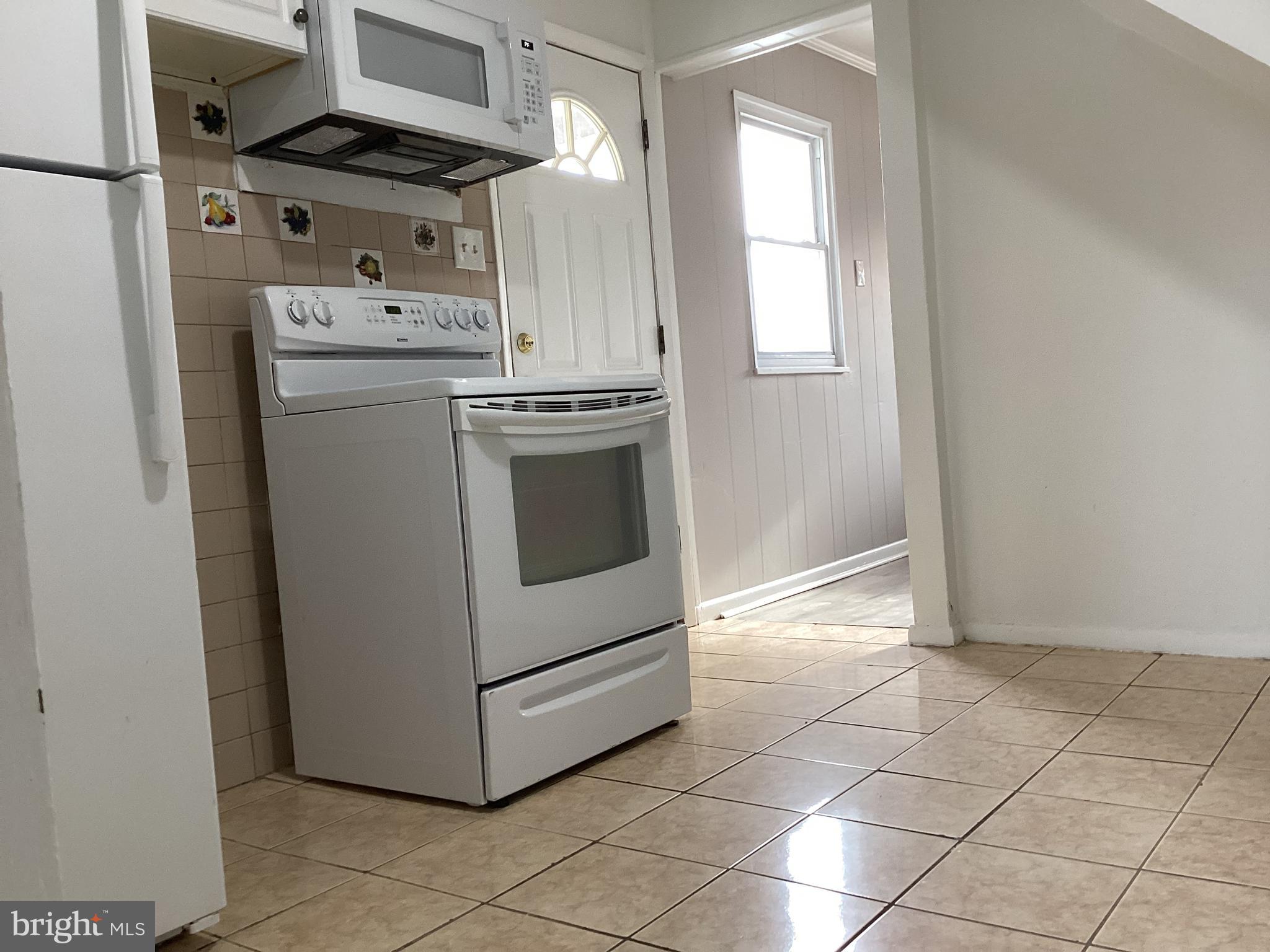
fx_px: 1137
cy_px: 476
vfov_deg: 45.4
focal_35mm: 31
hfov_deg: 58.4
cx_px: 635
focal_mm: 3.3
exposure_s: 1/50
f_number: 2.4
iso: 125
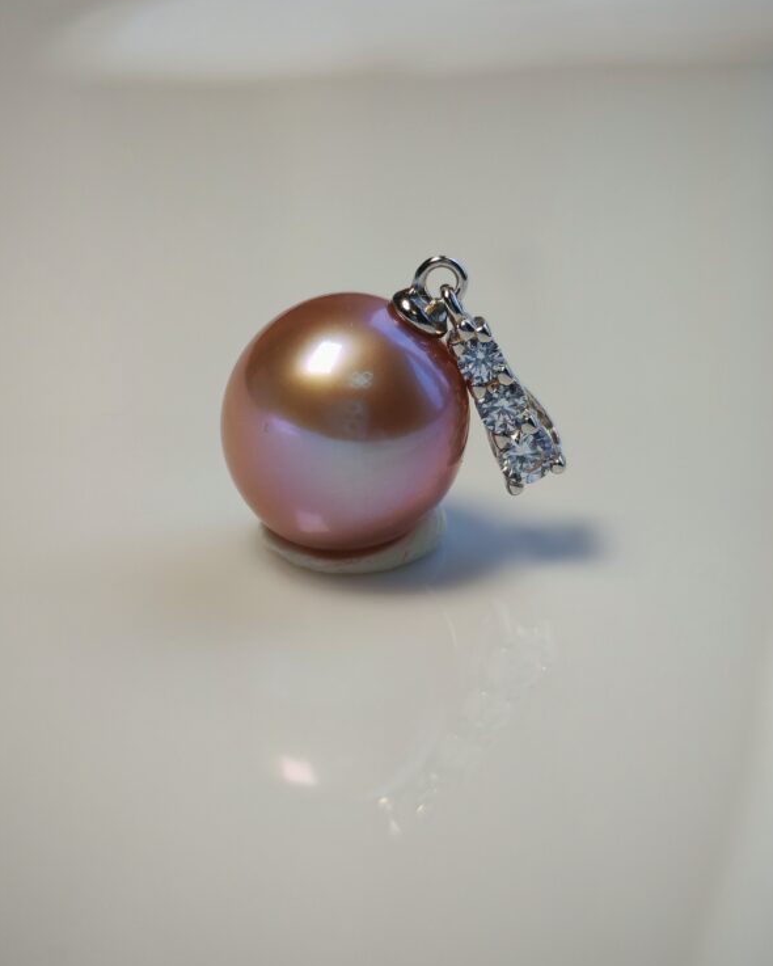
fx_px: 2058
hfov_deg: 21.3
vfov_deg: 26.4
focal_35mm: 72
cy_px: 447
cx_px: 389
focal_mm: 5.52
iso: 50
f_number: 1.95
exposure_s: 1/100
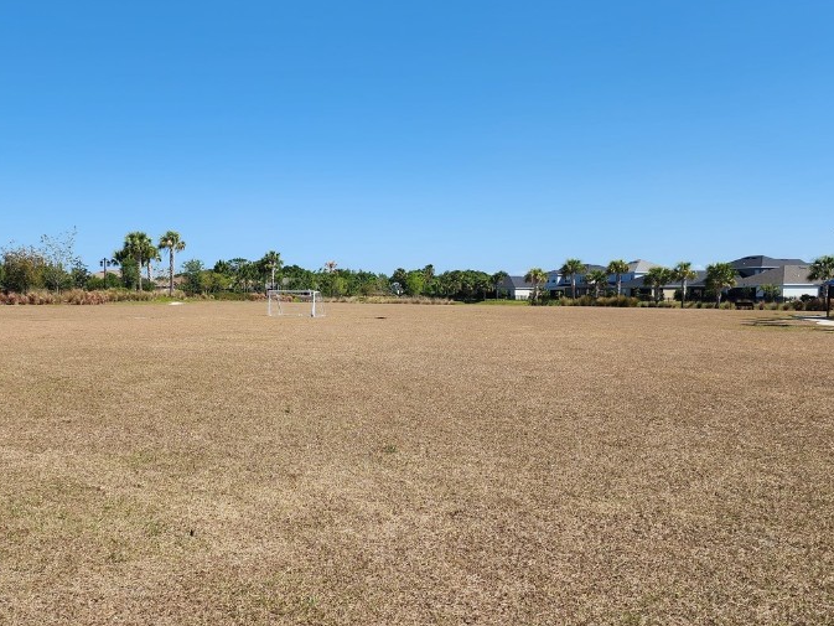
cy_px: 353
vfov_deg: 40.6
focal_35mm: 35
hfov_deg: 52.2
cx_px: 323
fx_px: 843
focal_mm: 6.4
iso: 12
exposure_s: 1/1179
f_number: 1.8
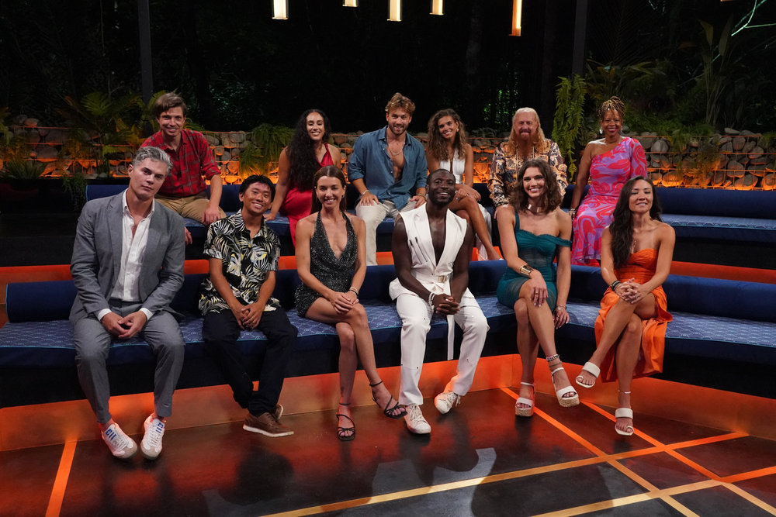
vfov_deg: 45.0
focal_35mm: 29
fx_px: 625
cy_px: 258
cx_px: 388
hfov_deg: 63.7
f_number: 4.5
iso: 12800
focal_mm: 29
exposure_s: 1/200
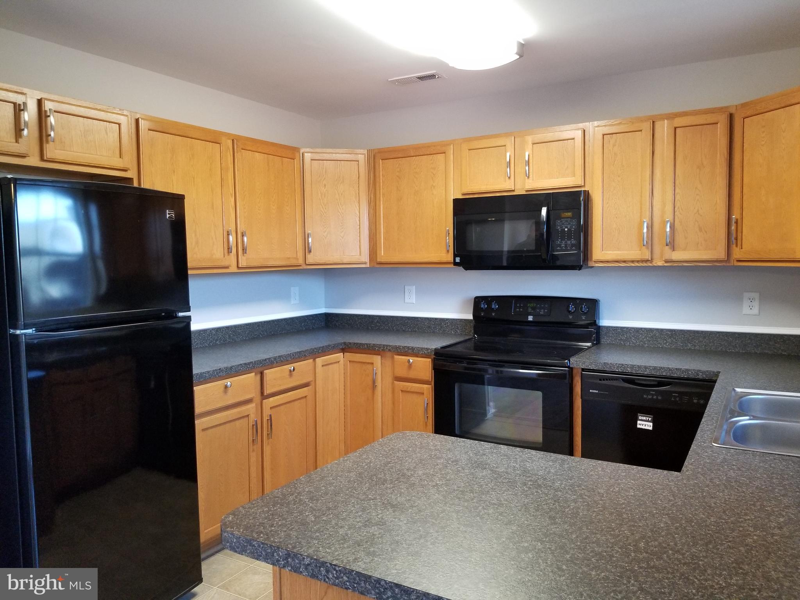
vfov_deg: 53.1
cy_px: 300
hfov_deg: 67.3
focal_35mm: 26
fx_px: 601
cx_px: 400
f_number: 1.7
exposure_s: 1/60
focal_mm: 4.25
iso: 200
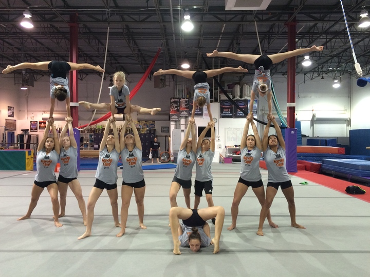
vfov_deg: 48.2
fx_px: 310
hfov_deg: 61.7
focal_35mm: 29
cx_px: 185
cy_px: 138
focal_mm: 4.15
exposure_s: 1/30
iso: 160
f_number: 2.2
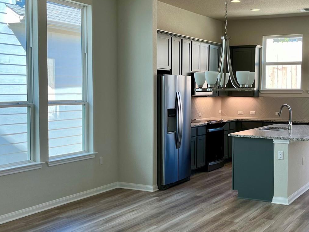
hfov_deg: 36.0
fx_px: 473
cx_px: 190
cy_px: 119
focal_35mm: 53
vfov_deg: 27.5
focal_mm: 5.1
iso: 40
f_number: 1.6
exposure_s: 1/188
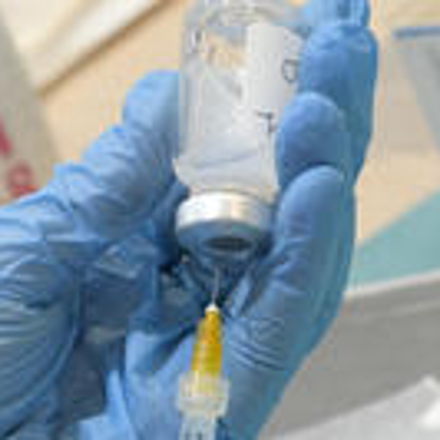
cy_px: 374
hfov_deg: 1.9
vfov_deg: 2.0
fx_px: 12900
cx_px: -622
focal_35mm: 897
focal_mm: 200
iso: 6400
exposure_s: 1/80
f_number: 14
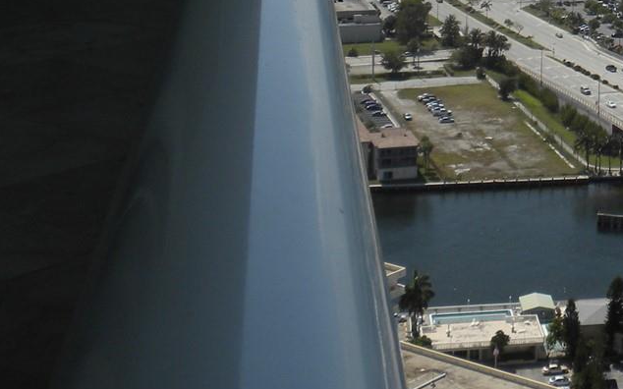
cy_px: -186
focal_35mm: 99
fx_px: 1681
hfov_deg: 19.6
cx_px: 768
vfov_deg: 12.6
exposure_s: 1/207
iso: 64
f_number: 10
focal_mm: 6.6
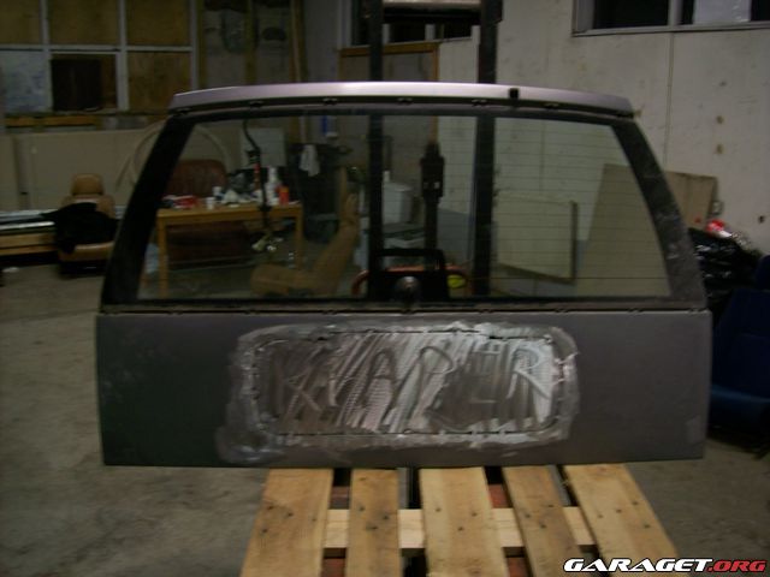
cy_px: 288
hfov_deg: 51.4
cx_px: 385
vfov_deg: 39.7
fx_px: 801
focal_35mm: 36
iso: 80
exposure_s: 1/8
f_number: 2.7
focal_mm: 6
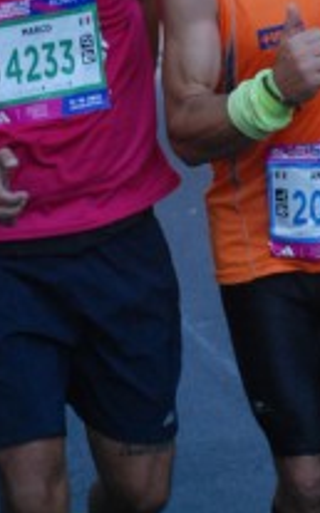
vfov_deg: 7.6
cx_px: 438
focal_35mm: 276
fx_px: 3859
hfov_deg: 4.7
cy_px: 50
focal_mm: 62
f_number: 5.3
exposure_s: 1/800
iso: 1000
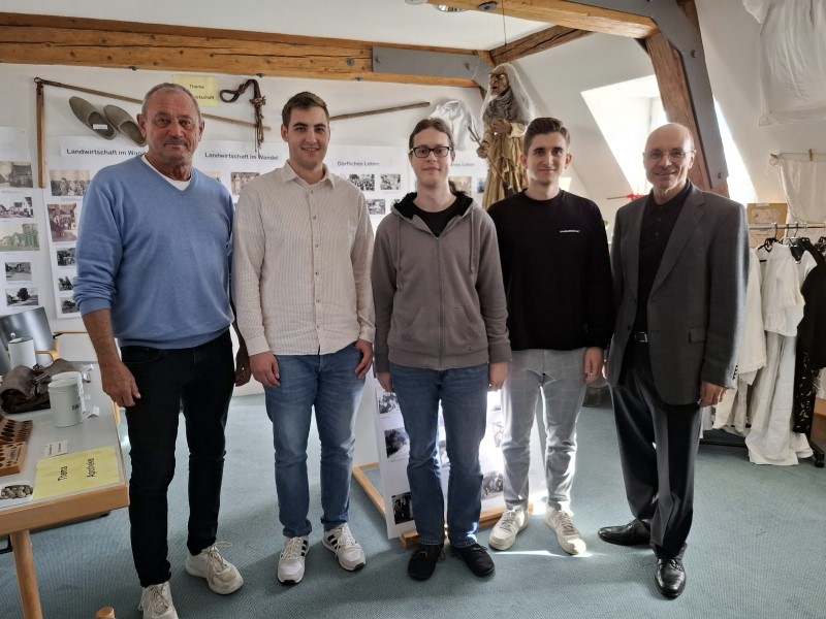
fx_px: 549
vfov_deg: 58.9
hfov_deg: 73.9
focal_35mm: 23
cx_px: 413
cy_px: 310
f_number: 1.8
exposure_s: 1/100
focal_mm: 5.54
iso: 250
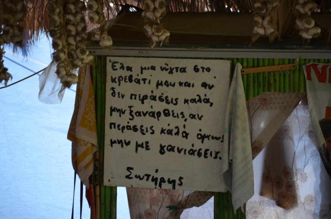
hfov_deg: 11.3
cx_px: 166
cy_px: 110
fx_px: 1679
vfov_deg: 7.5
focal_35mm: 183
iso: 400
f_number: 4.8
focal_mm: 122
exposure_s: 1/100
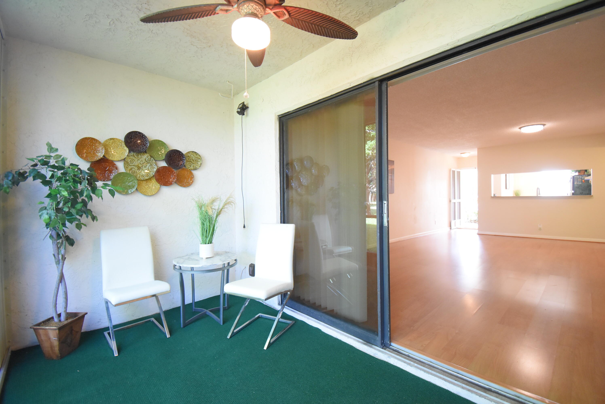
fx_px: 252
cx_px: 302
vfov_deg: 77.4
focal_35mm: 15
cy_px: 202
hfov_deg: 100.3
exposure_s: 1/60
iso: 2000
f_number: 4.5
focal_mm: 10
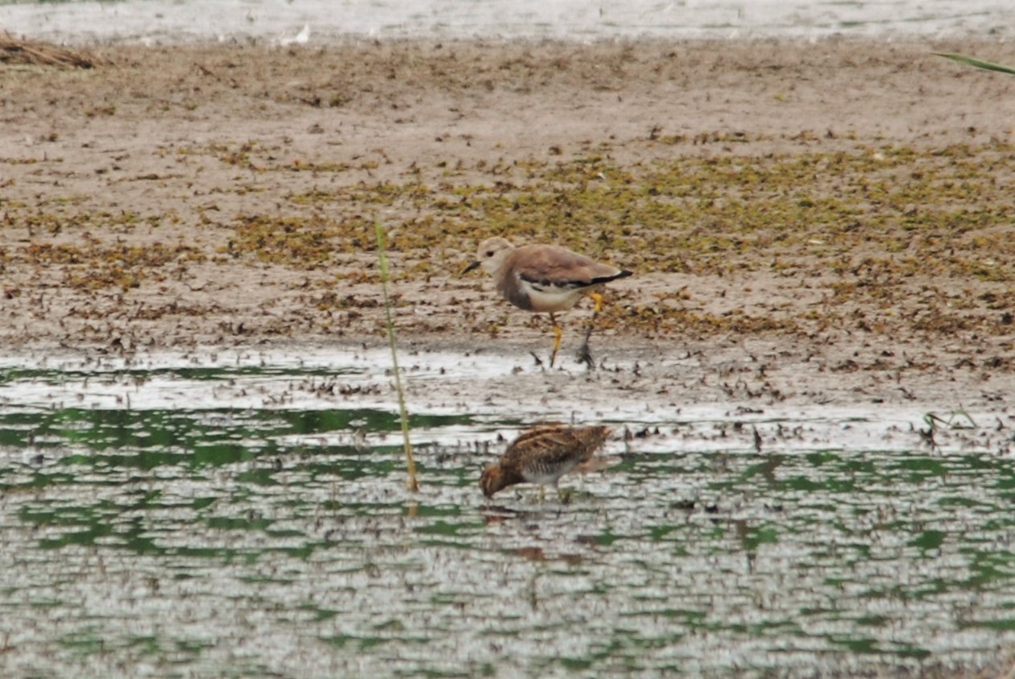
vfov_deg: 1.8
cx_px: 508
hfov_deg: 2.7
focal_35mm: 750
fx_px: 21167
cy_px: 340
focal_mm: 500
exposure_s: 1/60
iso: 320
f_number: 8
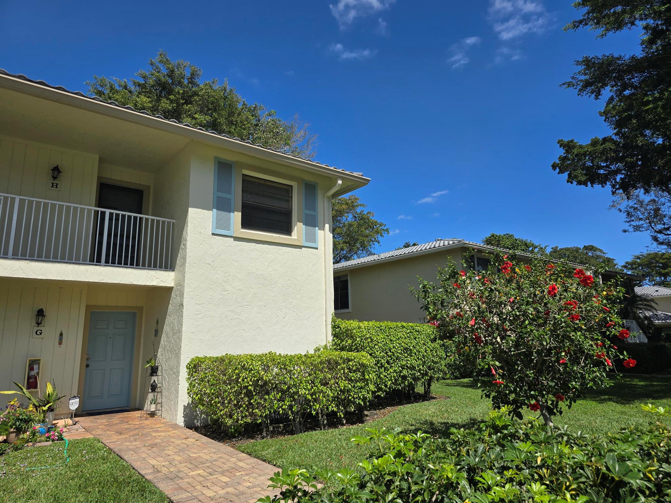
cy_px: 252
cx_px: 336
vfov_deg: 58.9
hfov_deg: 73.9
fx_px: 446
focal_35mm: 23
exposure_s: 1/1114
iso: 12
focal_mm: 6.3
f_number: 1.7
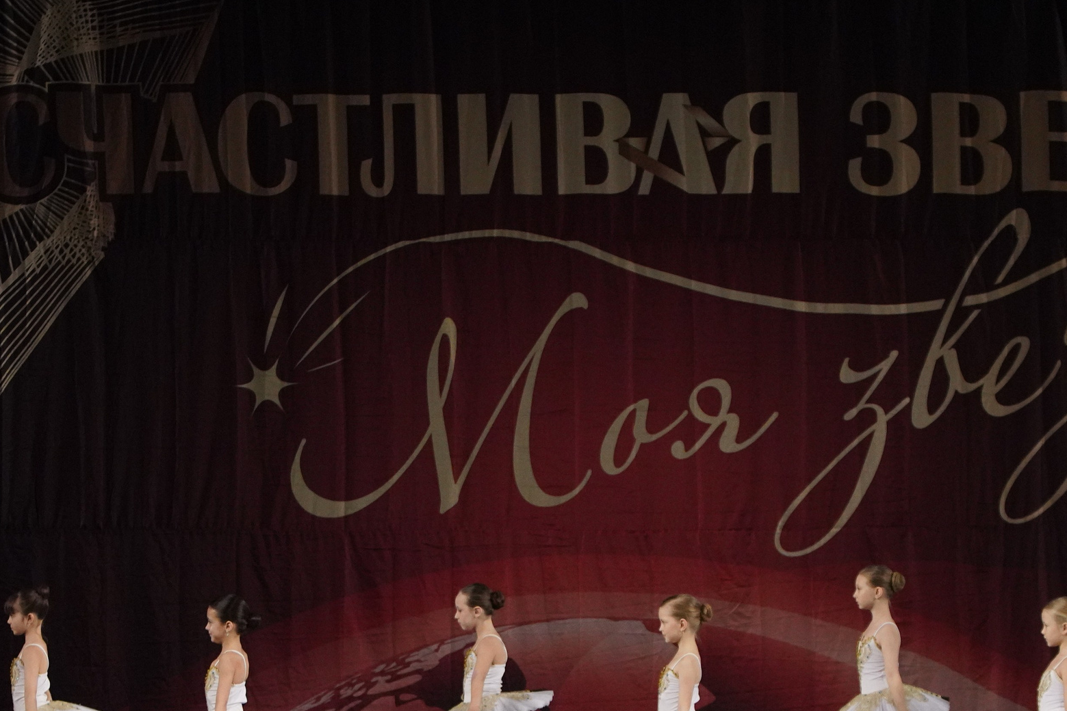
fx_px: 5304
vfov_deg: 7.7
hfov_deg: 11.5
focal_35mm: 179
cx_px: 463
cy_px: 477
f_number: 3.2
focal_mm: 73
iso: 3200
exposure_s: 1/400
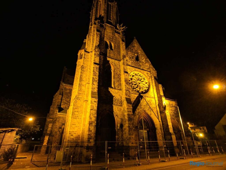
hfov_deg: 65.3
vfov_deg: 51.4
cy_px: 85
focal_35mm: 27
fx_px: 176
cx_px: 113
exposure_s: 1/8.33
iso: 250
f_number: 1.8
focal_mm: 4.44
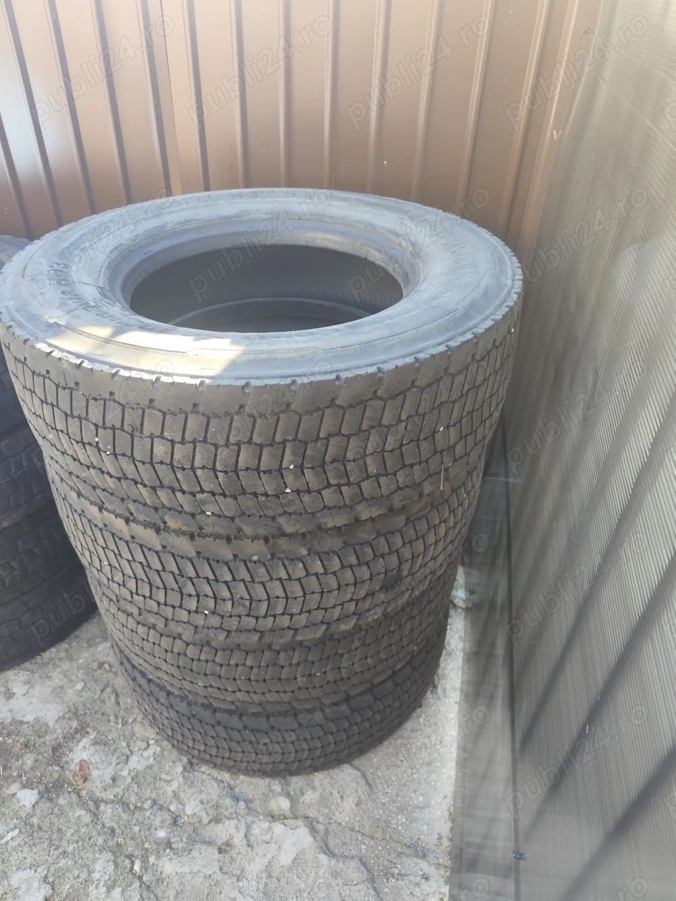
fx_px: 599
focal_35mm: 23
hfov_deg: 58.9
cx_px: 338
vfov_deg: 73.9
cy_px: 450
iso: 160
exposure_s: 1/100
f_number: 1.65
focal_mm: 6.19
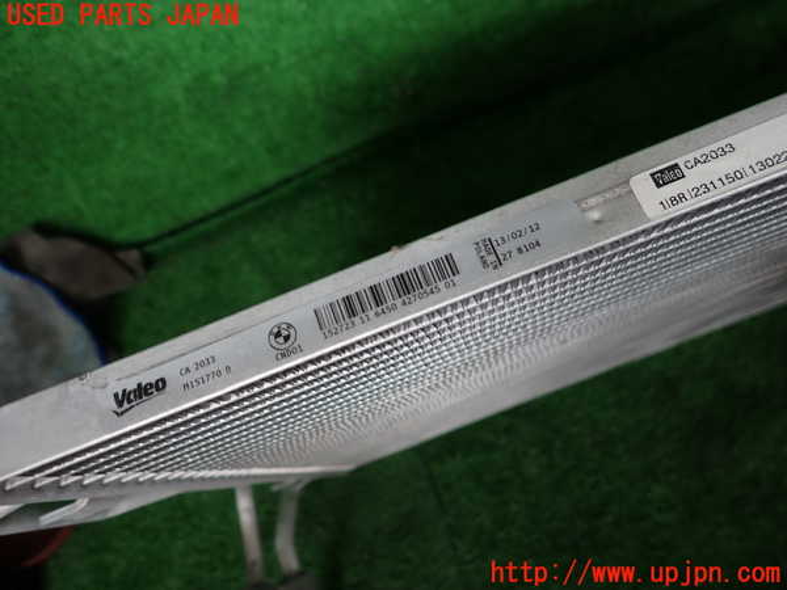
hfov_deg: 69.4
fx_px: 568
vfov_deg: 54.9
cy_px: 295
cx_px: 394
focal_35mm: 25
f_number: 2
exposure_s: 1/60
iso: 125
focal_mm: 4.5
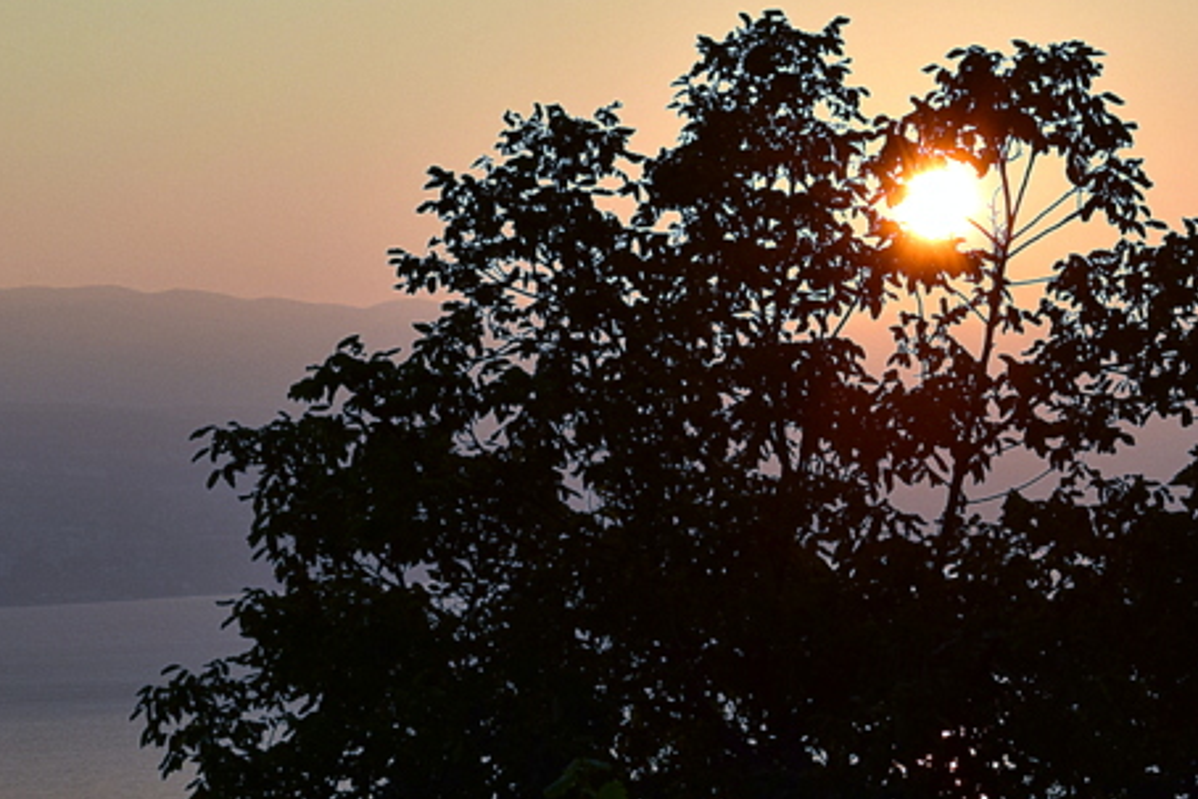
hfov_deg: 12.5
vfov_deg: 8.4
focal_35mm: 164
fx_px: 5459
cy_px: 285
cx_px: 934
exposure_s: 1/500
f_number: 11
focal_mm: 62
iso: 250
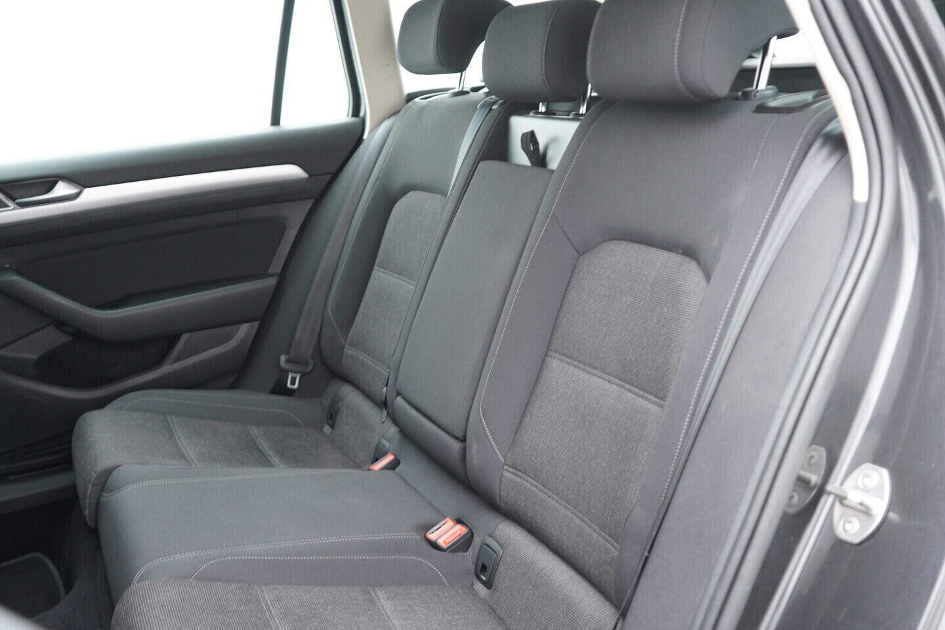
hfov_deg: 53.1
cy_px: 315
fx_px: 945
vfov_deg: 36.9
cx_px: 472
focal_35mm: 36
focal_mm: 24
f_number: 2.8
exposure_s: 1/40
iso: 500
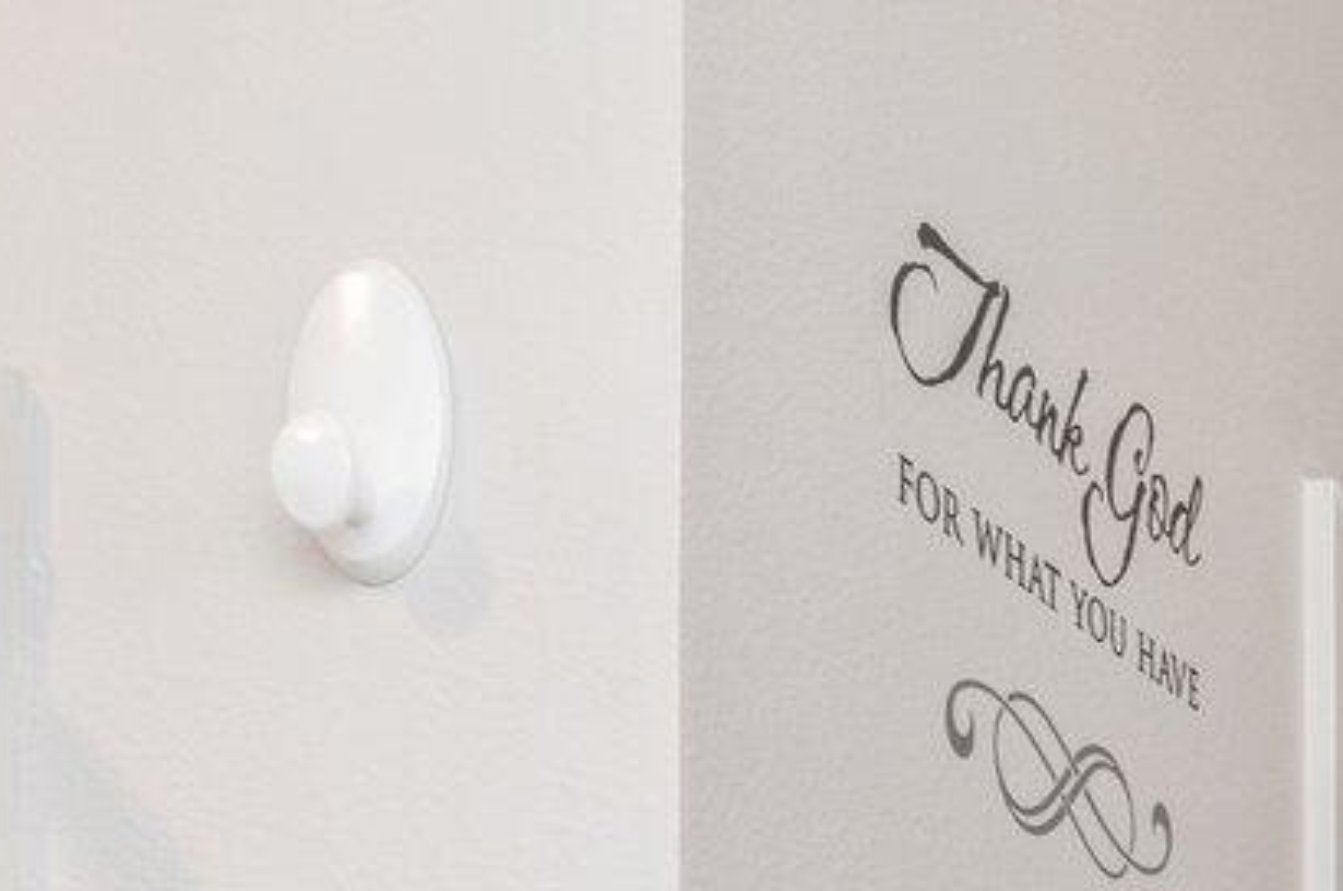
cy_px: 1864
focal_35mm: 90
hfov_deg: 17.8
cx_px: 2473
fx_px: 3352
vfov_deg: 12.9
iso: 640
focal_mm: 18
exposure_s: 1/60
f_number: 9
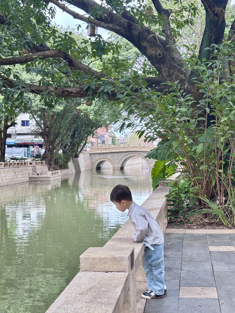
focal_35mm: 52
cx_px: 118
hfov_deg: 28.0
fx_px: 471
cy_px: 156
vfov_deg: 36.8
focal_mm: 5.96
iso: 32
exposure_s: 1/198
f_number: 1.6
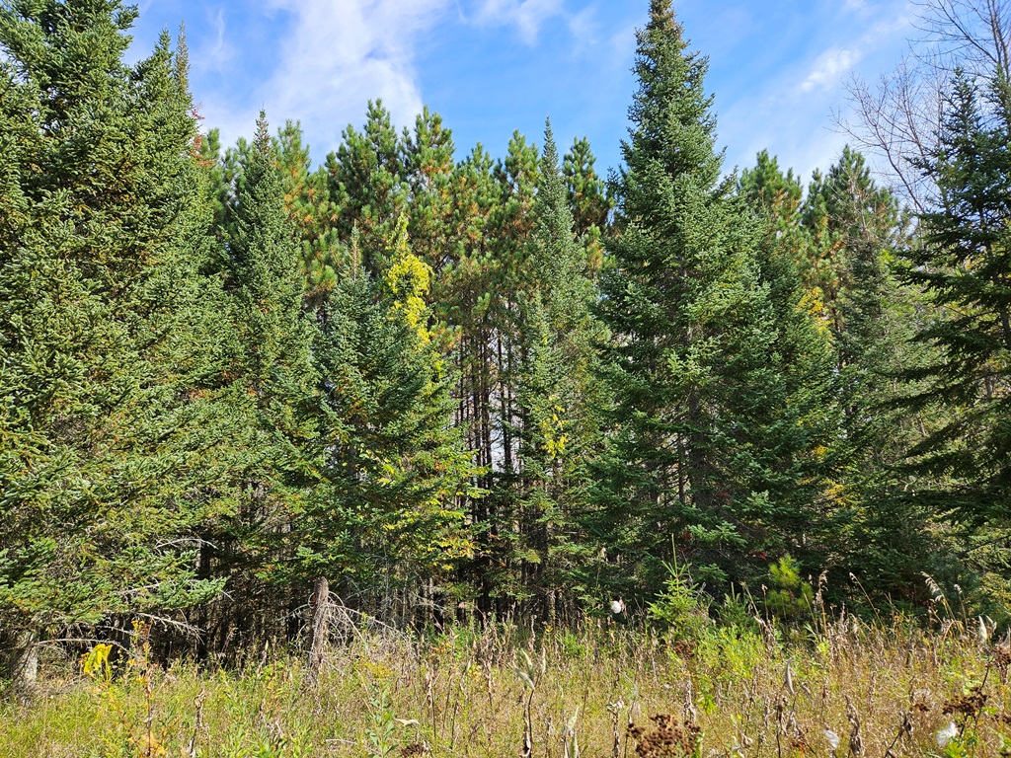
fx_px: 672
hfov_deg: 73.9
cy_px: 379
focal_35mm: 23
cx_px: 506
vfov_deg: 58.9
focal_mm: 5.4
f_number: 1.8
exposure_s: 1/825
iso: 25
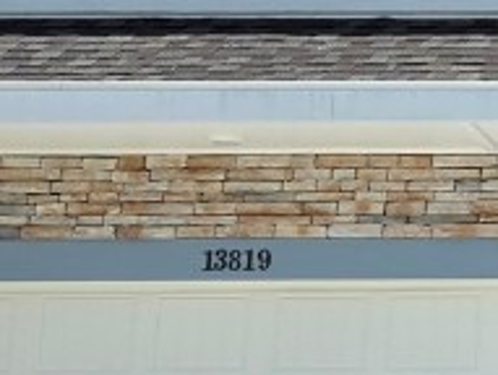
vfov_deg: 12.0
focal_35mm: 123
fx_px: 1773
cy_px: 78
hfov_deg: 14.7
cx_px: 793
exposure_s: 1/3550
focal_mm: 5.4
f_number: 1.8
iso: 25
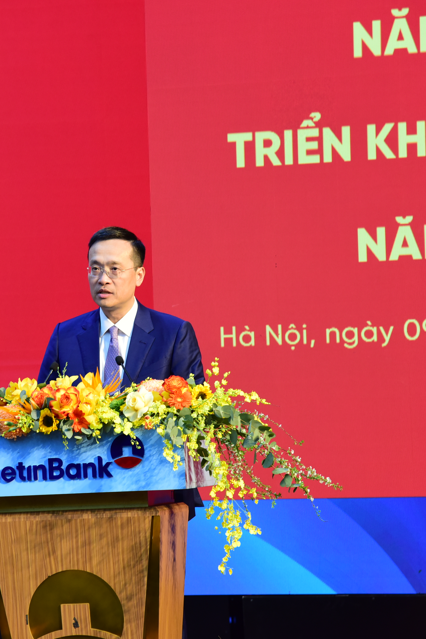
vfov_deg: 11.4
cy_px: 319
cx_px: 104
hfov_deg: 7.6
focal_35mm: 181
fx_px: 3213
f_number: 4.8
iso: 1100
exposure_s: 1/90
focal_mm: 120
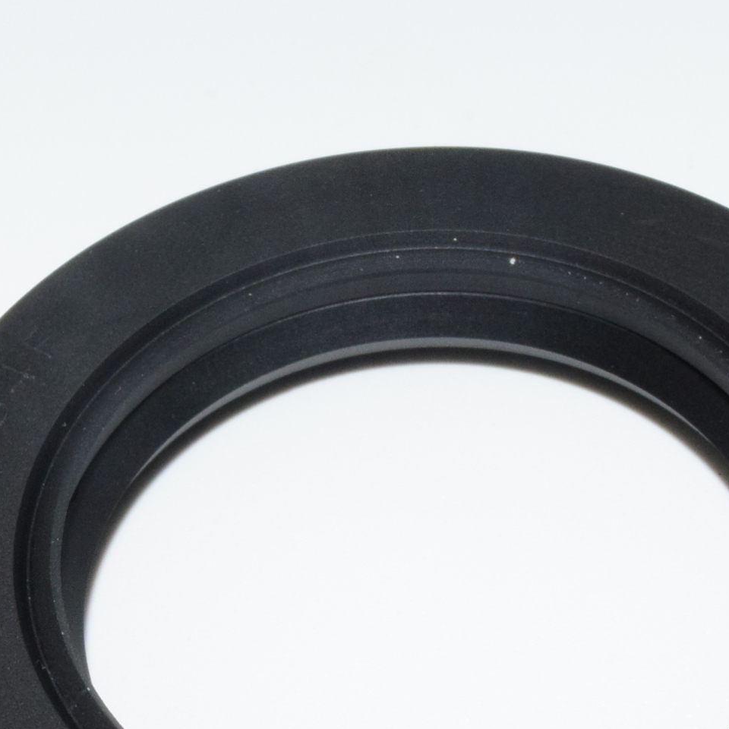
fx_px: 2938
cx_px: 404
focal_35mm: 123
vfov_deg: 14.1
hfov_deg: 14.1
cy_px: 585
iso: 1600
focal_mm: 31
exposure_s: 1/60
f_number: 29
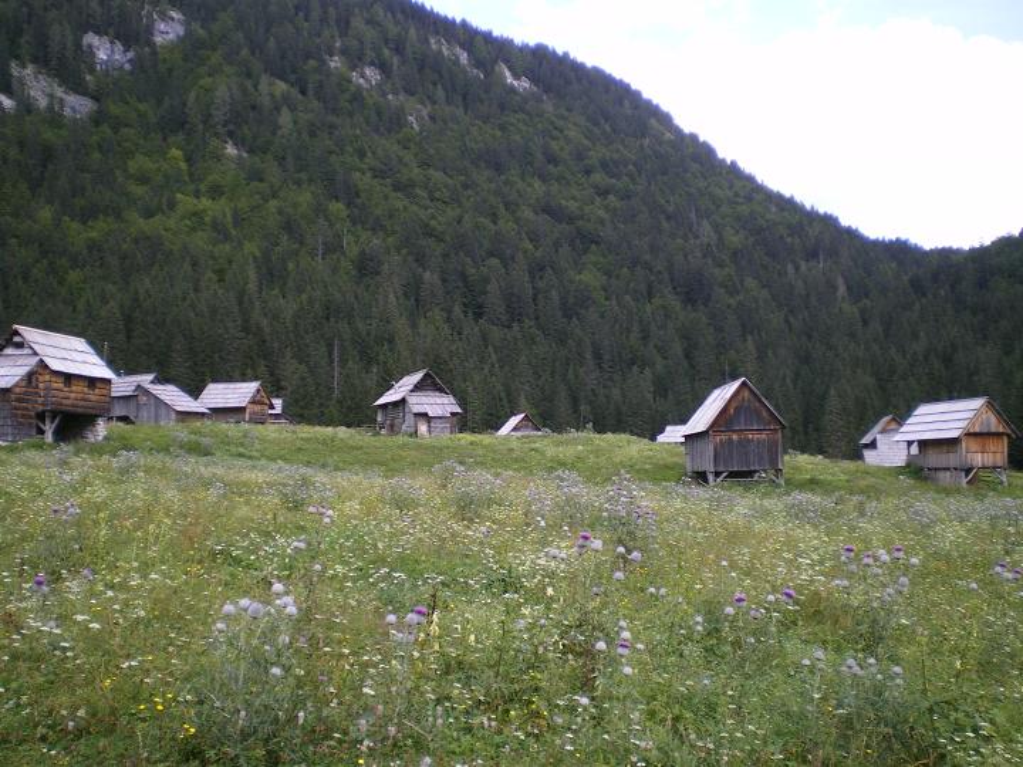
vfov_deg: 37.7
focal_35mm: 38
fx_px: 1123
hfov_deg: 49.0
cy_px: 384
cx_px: 512
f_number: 3.1
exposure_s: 1/160
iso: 64
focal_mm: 6.3
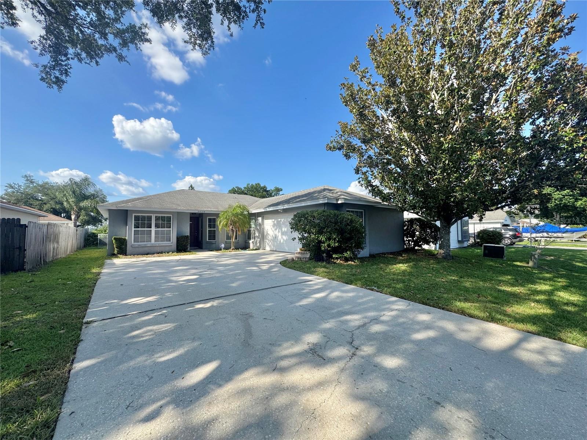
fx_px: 237
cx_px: 294
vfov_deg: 85.7
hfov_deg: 102.1
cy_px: 220
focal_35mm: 14
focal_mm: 2.22
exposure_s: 1/1078
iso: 40
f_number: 2.2
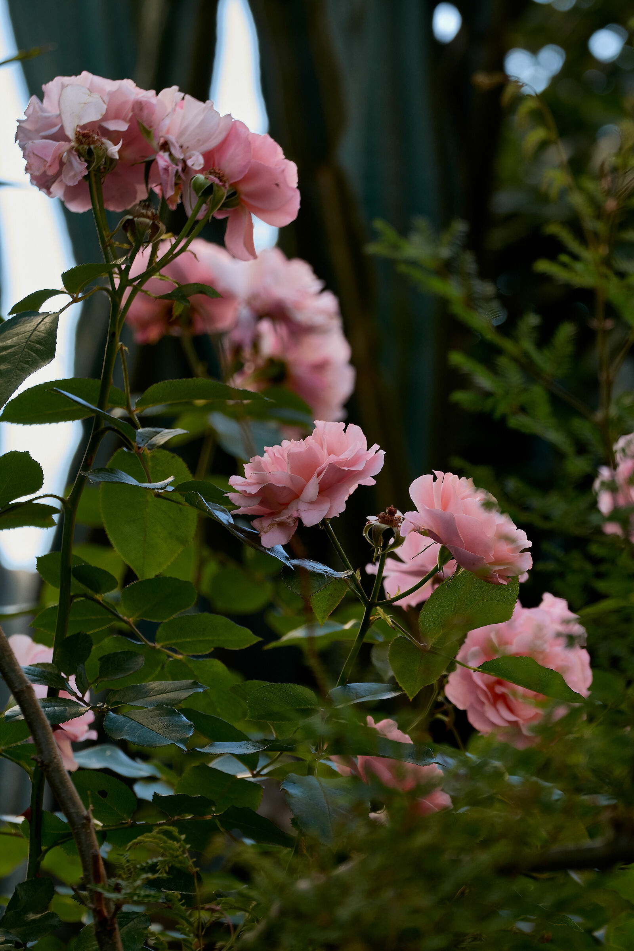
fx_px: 7924
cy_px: 476
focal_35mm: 300
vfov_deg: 6.9
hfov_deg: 4.6
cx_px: 317
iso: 400
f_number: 5.3
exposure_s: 1/125
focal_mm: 200
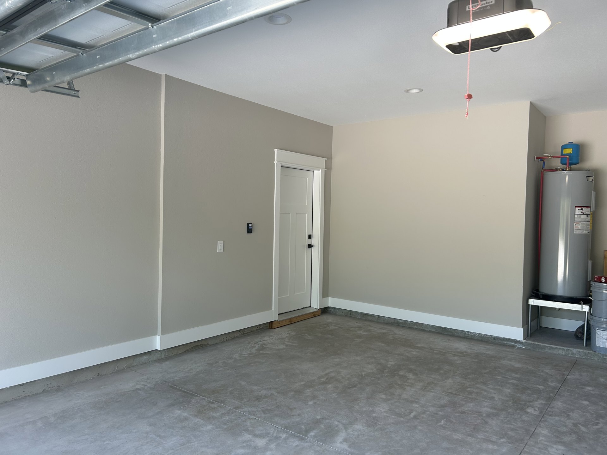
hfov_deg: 67.3
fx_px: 456
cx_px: 304
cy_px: 228
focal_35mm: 26
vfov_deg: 53.1
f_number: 1.5
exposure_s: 1/126
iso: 32
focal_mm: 5.7
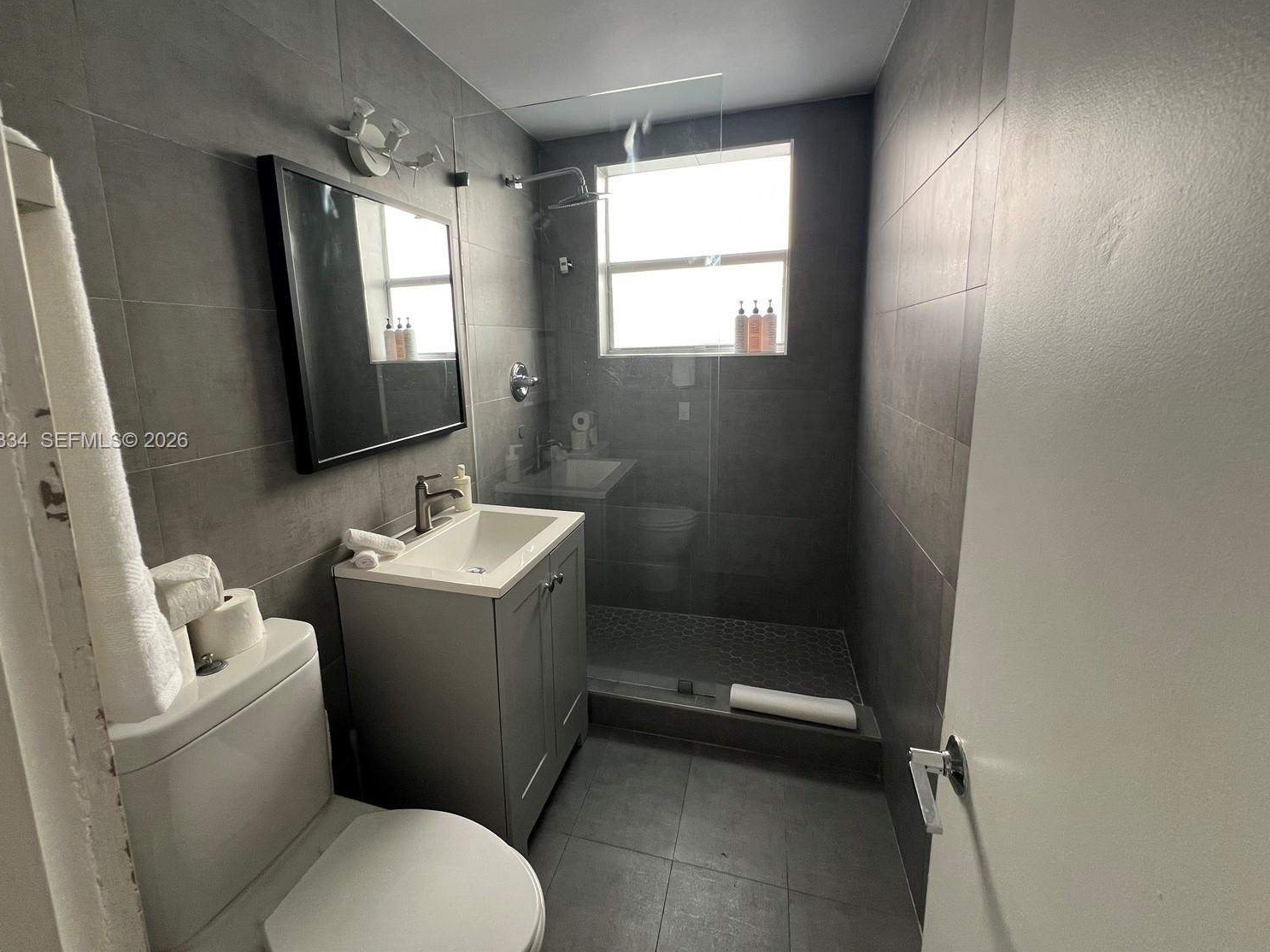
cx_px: 606
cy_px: 442
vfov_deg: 85.5
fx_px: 514
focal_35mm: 14
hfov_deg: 102.0
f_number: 1.8
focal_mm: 1.57
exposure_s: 1/99
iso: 80
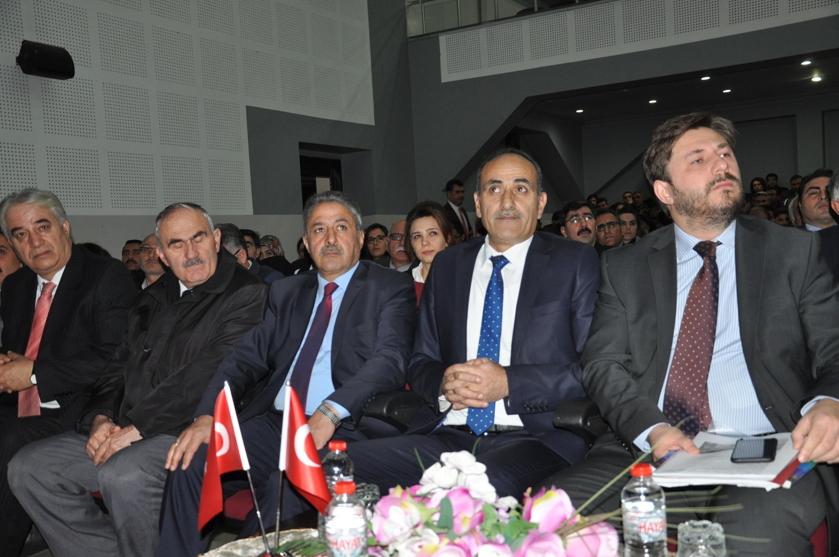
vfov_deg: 35.4
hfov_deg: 51.3
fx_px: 873
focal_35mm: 38
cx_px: 420
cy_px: 278
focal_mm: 25
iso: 800
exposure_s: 1/60
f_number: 4
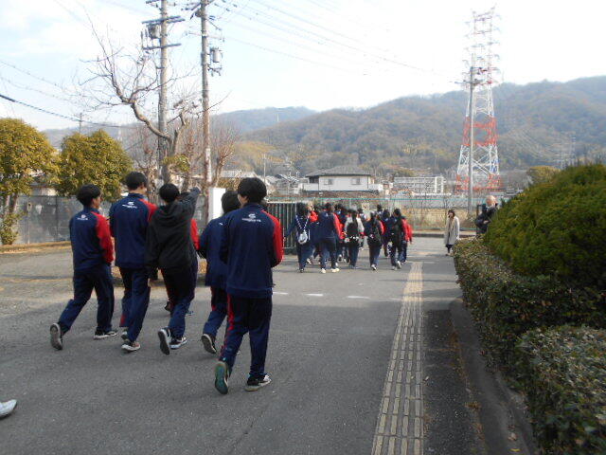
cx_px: 303
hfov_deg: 67.3
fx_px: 455
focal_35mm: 26
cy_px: 228
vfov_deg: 53.1
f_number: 3.2
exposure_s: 1/400
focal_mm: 4.6
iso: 80
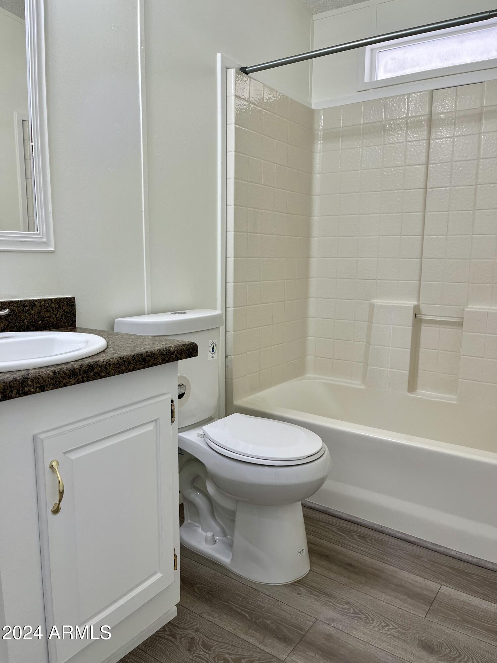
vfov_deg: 67.3
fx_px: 498
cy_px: 332
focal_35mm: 26
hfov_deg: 53.1
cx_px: 248
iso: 80
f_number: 1.6
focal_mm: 5.1
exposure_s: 1/120
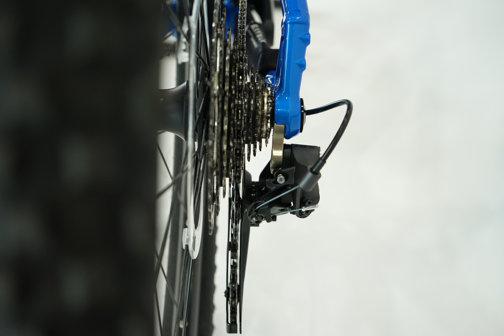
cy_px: 168
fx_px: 658
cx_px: 252
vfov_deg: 28.6
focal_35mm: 47
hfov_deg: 41.9
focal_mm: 47
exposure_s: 1/200
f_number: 5.6
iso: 1600
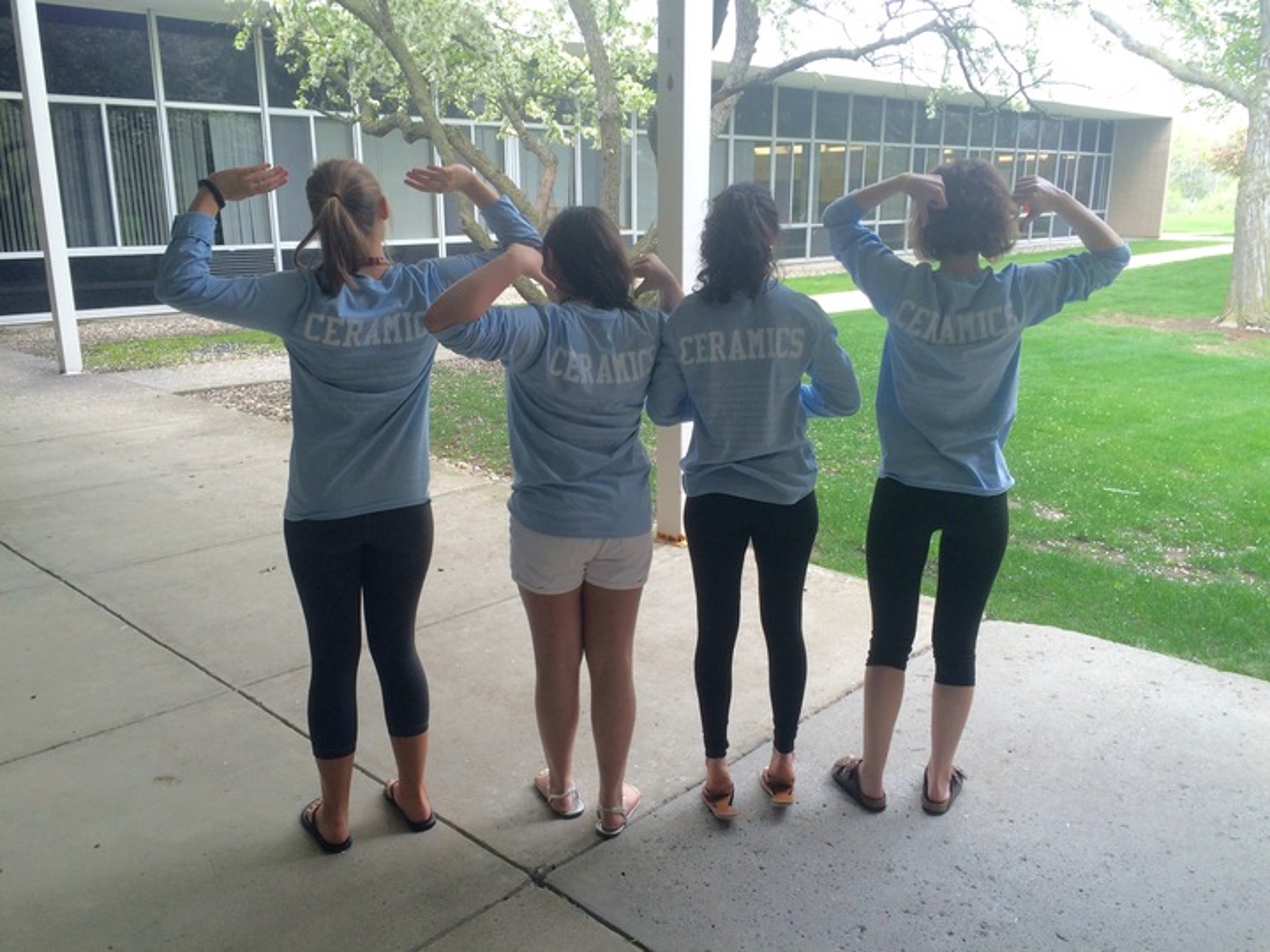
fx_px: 1064
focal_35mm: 29
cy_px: 476
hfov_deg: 61.7
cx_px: 635
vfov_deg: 48.2
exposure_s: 1/120
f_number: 2.2
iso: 50
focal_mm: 4.15
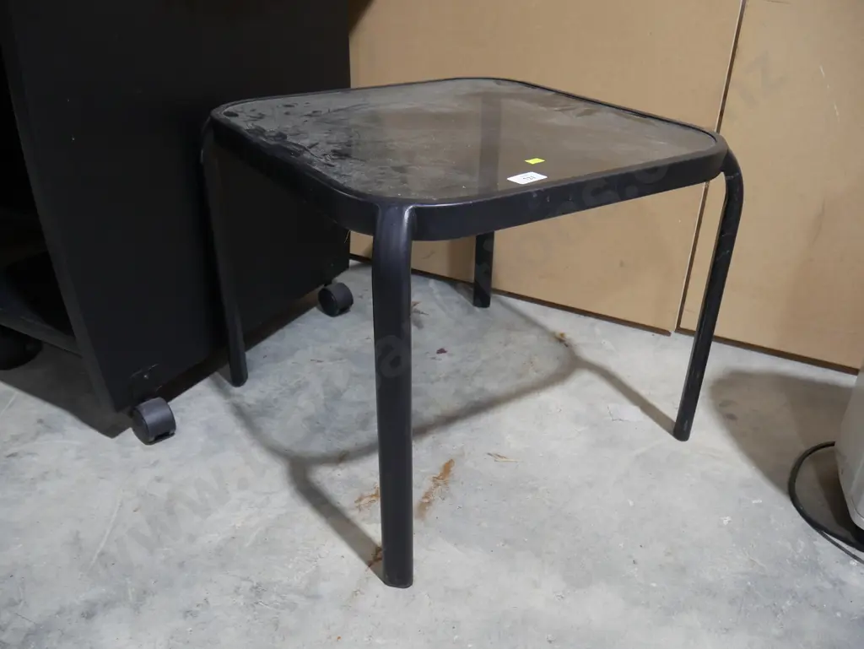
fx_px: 699
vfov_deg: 49.8
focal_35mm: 28
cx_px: 432
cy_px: 324
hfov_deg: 63.4
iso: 640
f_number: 4.5
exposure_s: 1/60
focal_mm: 14
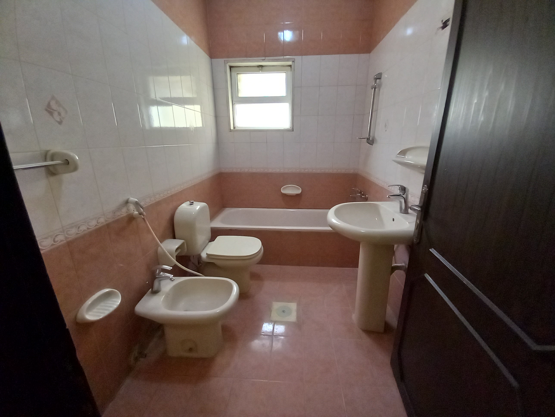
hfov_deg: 106.2
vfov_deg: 89.9
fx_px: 208
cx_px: 278
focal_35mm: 13
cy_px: 208
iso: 250
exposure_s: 1/25
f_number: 2.2
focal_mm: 1.13
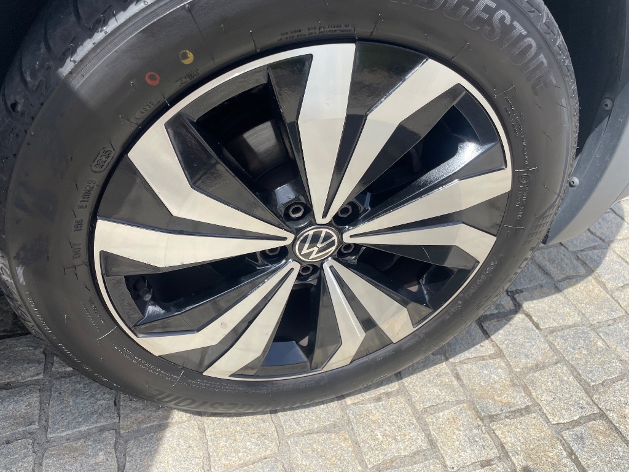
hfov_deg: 67.3
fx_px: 472
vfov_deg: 53.1
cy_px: 236
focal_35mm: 26
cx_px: 314
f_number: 1.6
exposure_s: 1/1855
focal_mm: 4.2
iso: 32
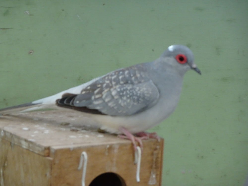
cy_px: 93
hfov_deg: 7.6
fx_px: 1877
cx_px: 124
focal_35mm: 262
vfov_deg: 5.7
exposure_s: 1/250
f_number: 6.3
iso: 500
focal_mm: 44.78
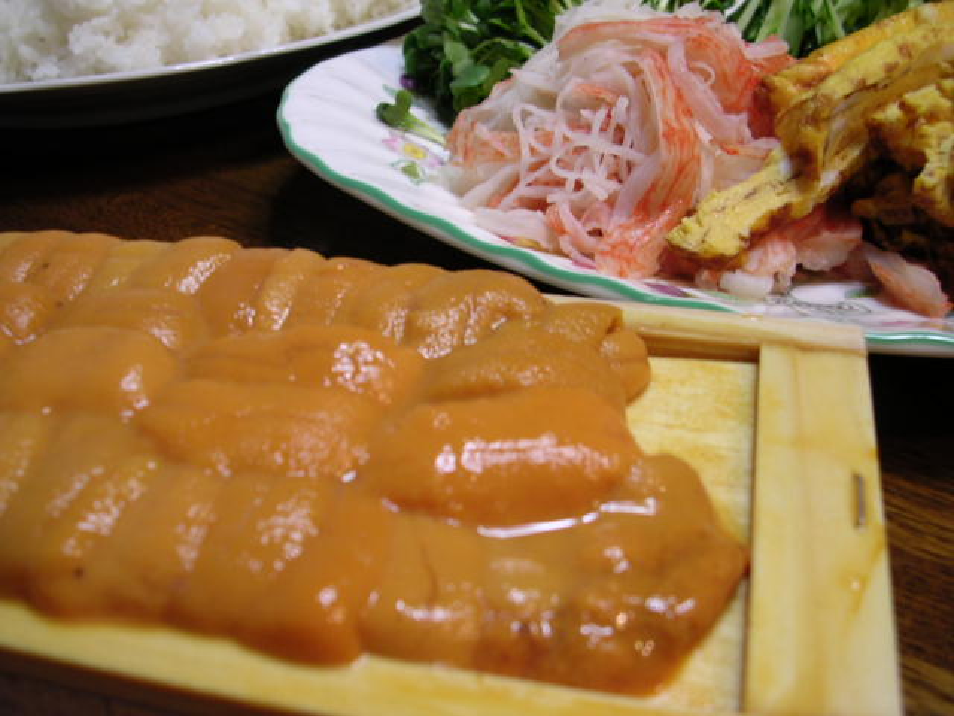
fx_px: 1047
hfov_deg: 49.0
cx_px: 477
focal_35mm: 38
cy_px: 358
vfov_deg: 37.7
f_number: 2.8
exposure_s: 1/10.2
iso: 100
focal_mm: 5.8
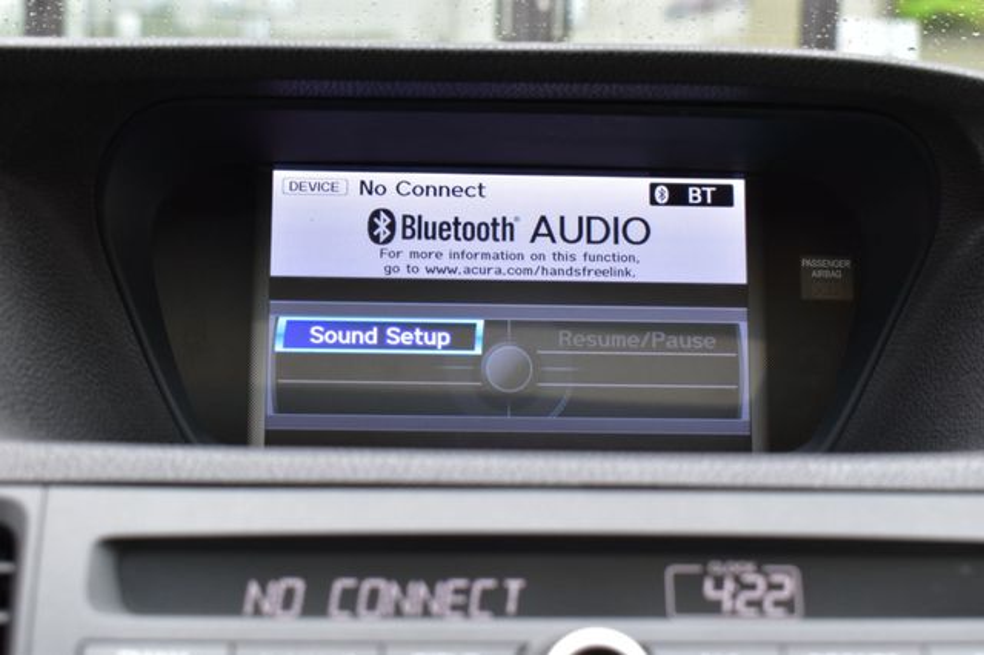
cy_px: 328
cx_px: 492
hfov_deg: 35.1
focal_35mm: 57
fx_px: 1557
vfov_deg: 23.8
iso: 400
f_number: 7.1
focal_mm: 38
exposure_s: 1/25
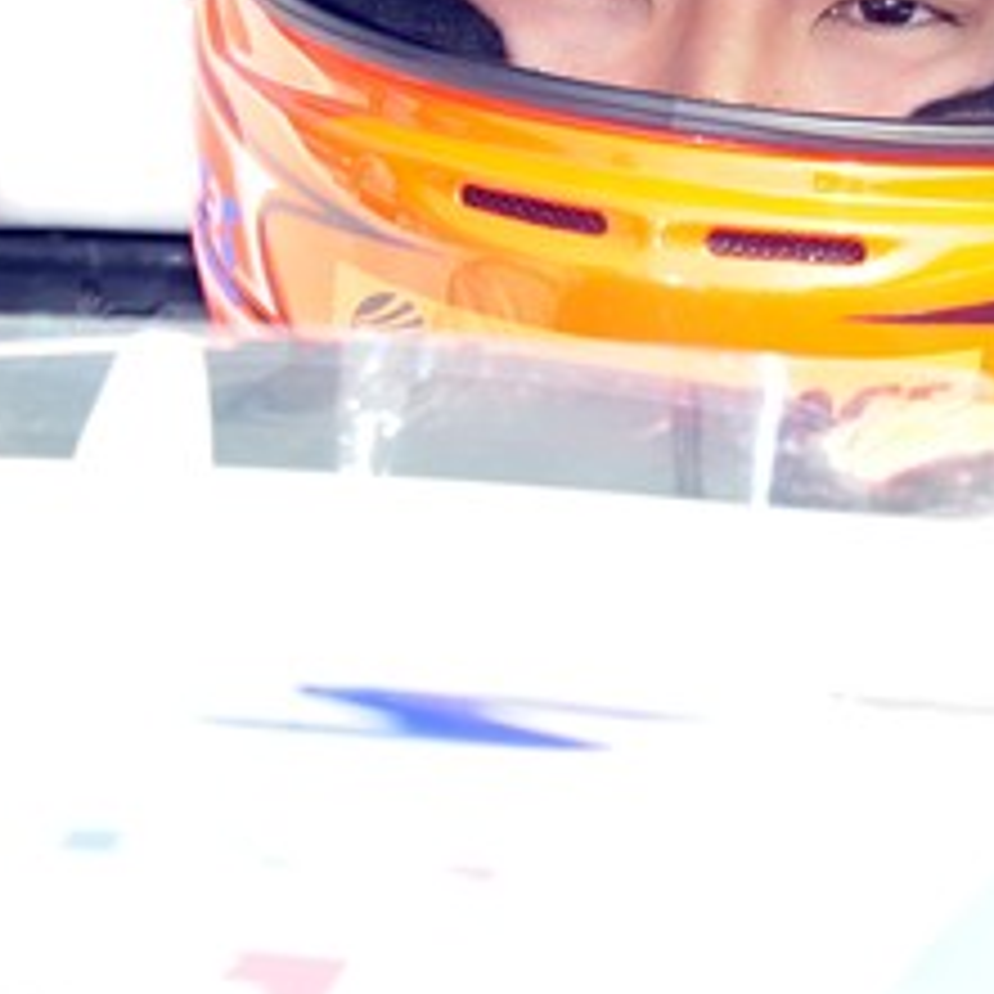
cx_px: 612
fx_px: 17966
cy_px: 225
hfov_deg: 3.2
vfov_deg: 3.2
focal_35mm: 553
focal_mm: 200
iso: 800
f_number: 11
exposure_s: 1/250
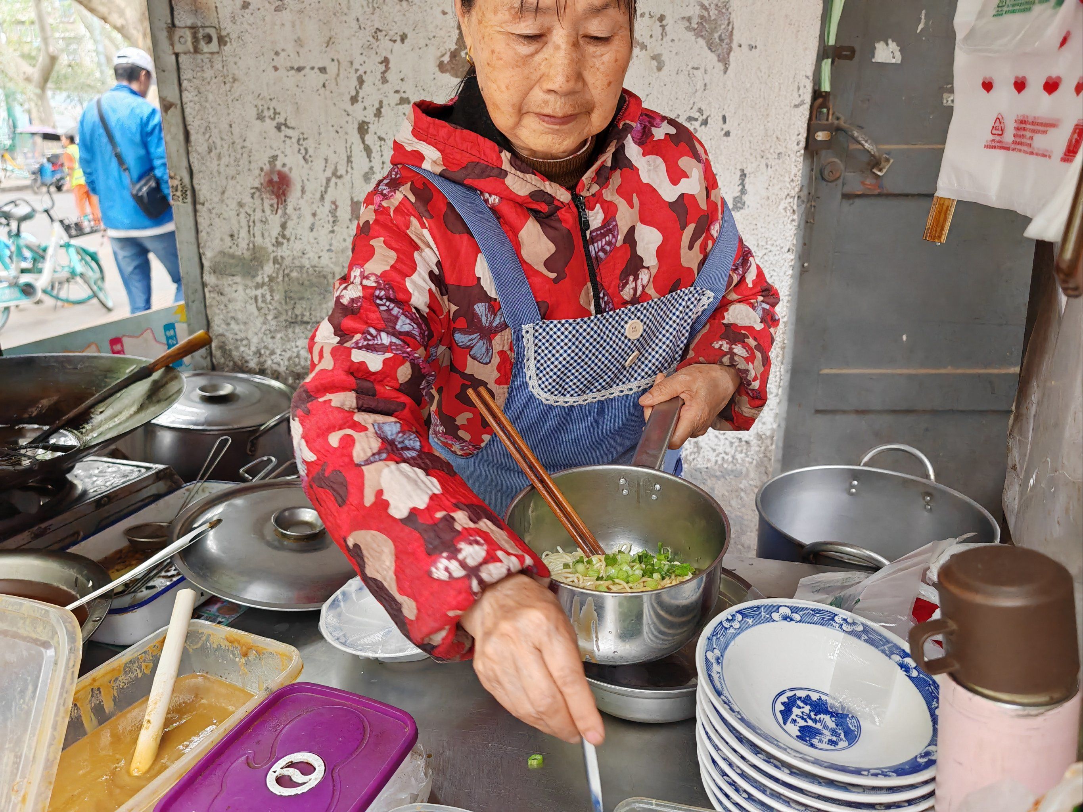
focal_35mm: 27
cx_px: 542
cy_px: 406
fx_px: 845
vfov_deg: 51.4
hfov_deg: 65.3
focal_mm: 7.62
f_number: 1.6
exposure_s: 1/152
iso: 640
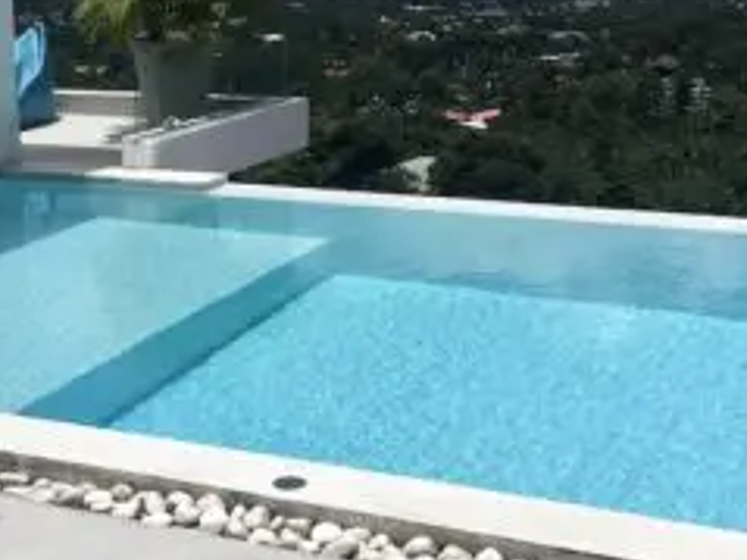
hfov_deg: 27.3
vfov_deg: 20.2
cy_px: 25
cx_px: 259
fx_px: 1531
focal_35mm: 71
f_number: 2.2
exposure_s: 1/4525
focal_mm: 4.15
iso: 25
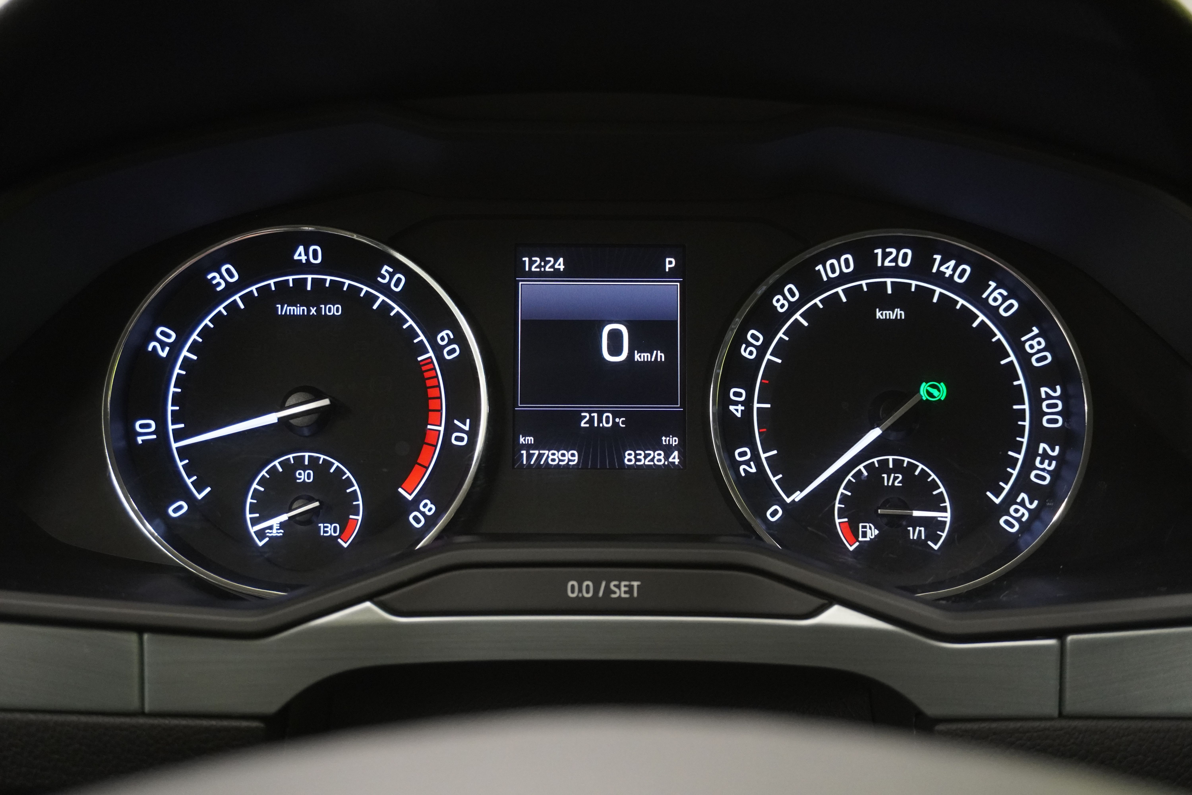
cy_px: 398
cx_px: 596
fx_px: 1341
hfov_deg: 47.9
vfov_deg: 33.0
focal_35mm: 40
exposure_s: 1/50
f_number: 4.5
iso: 2500
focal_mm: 27
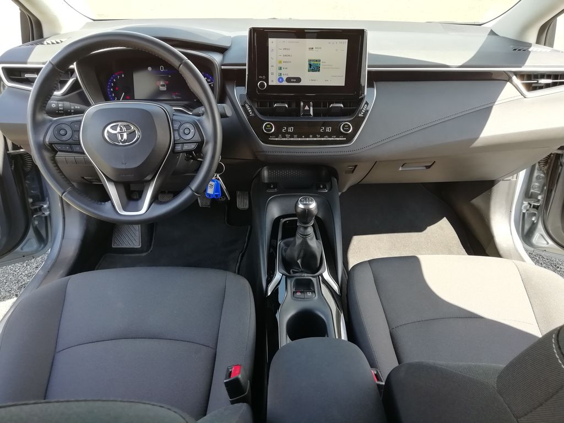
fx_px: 424
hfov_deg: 67.3
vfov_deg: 53.1
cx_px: 282
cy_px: 212
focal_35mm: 26
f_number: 2.2
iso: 50
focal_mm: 3.21
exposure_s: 1/50
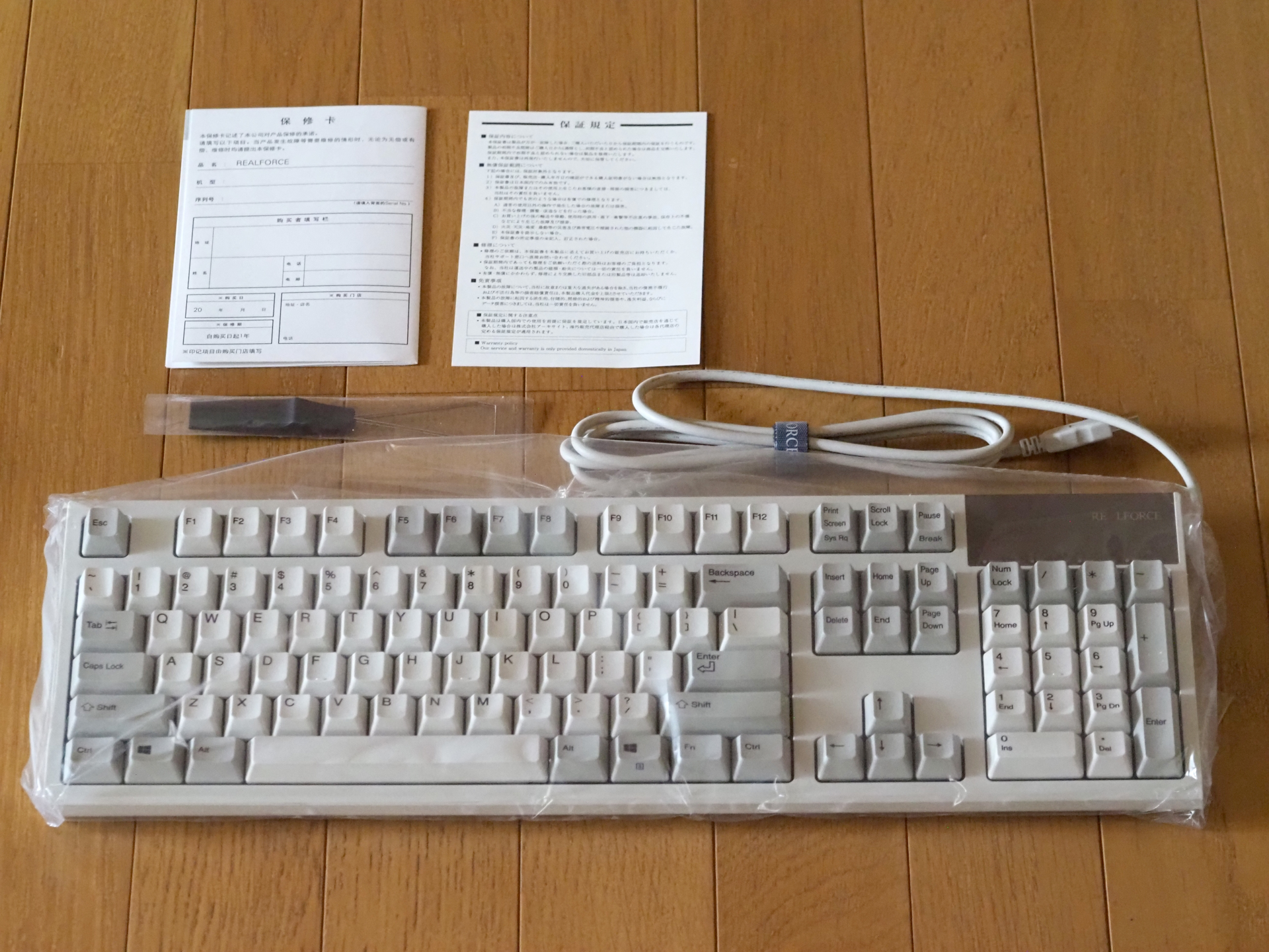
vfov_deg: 12.3
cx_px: 634
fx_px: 4399
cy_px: 476
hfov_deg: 16.4
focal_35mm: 120
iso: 6400
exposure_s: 1/80
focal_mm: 60
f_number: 5
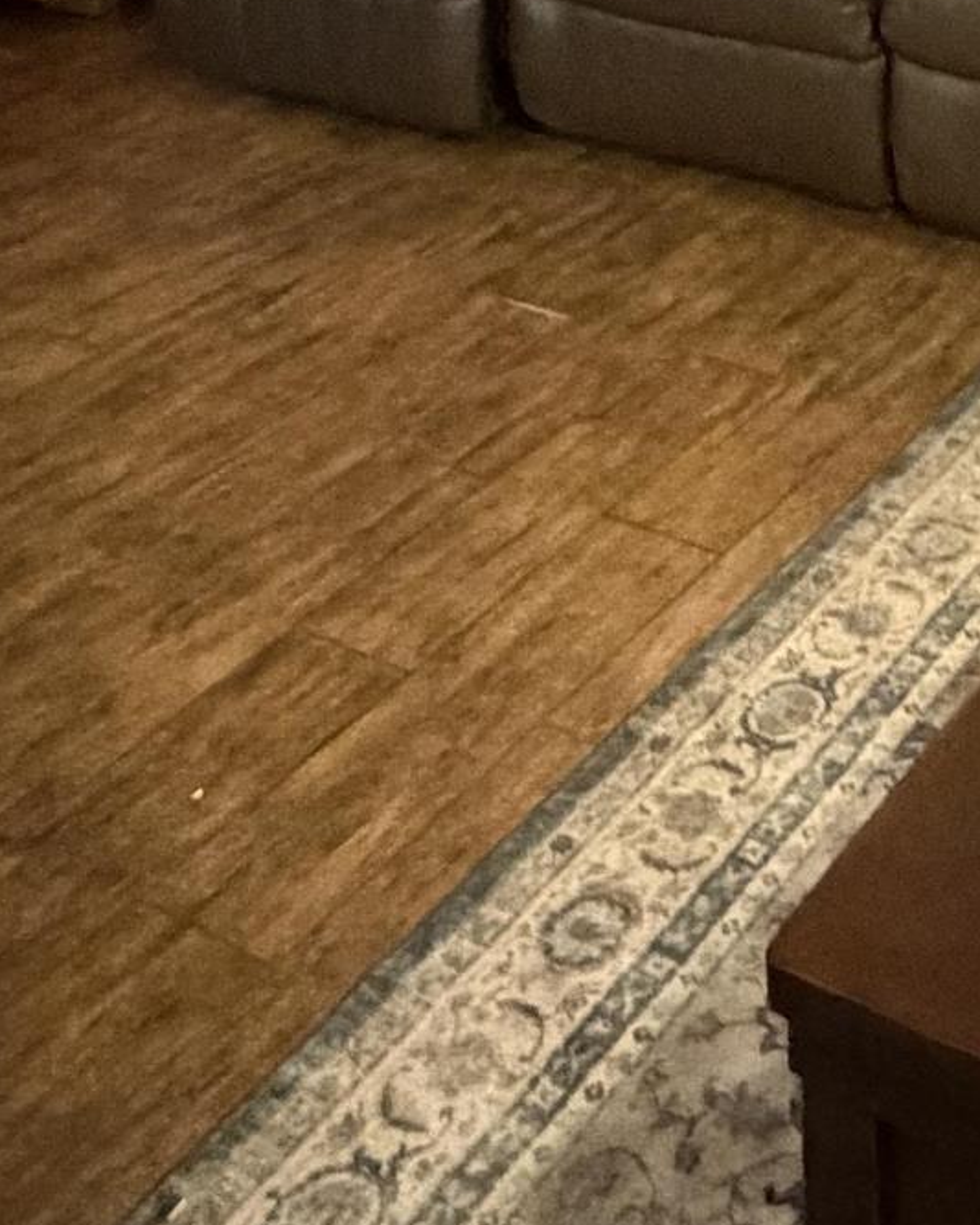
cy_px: -587
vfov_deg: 24.0
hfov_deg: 23.1
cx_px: 1013
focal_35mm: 63
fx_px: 2284
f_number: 2.2
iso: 1250
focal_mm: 2.22
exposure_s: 1/40
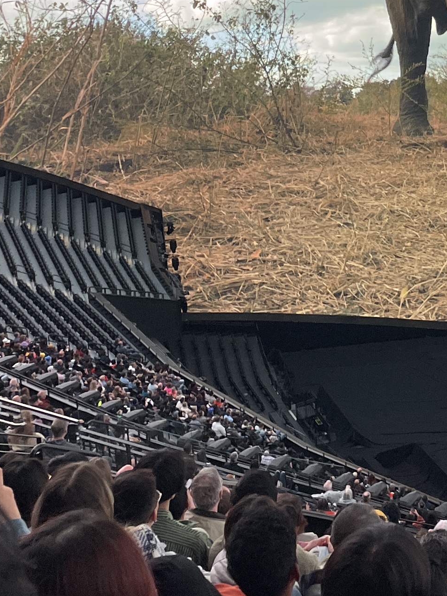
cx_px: 480
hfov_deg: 17.4
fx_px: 1411
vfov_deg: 23.4
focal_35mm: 82
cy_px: 96
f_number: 1.6
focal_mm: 4.2
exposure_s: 1/121
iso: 80
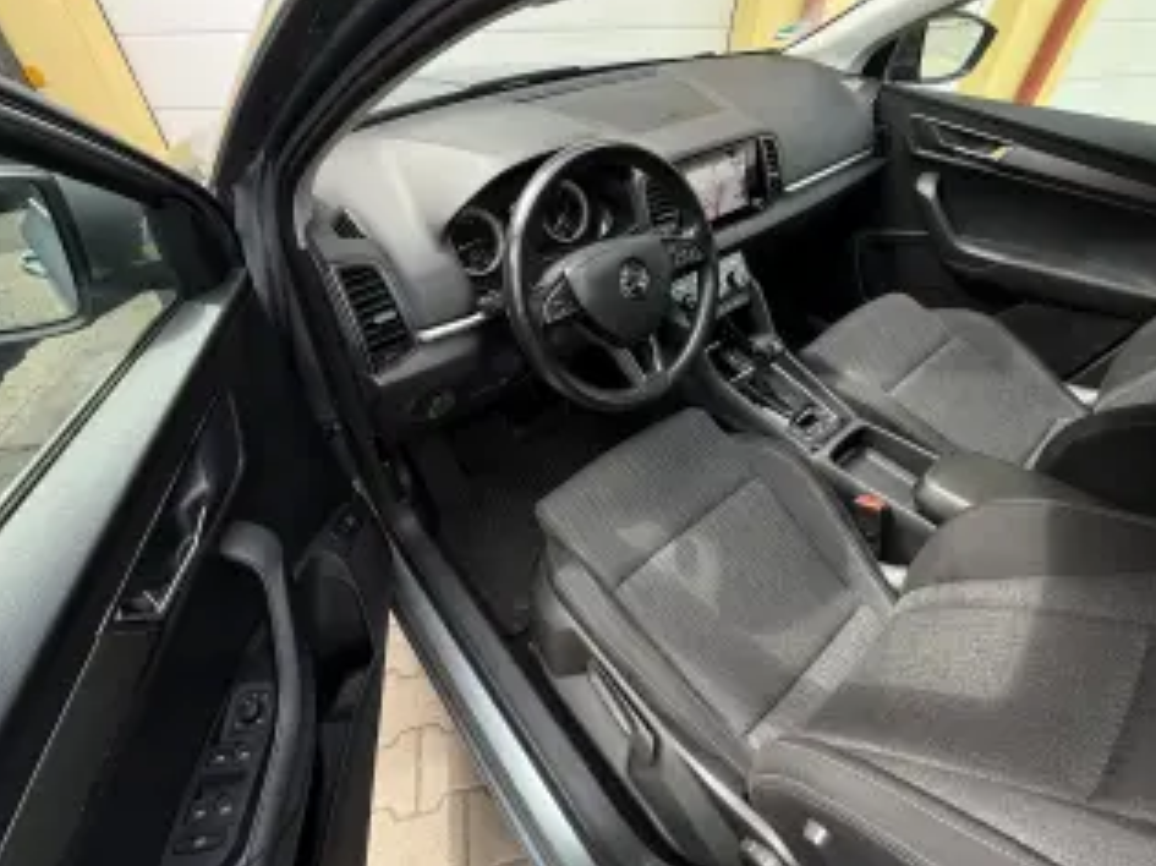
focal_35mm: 16
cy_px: 396
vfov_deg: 77.9
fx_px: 534
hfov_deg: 94.5
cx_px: 587
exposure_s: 1/201
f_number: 2.2
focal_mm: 2.22
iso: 64
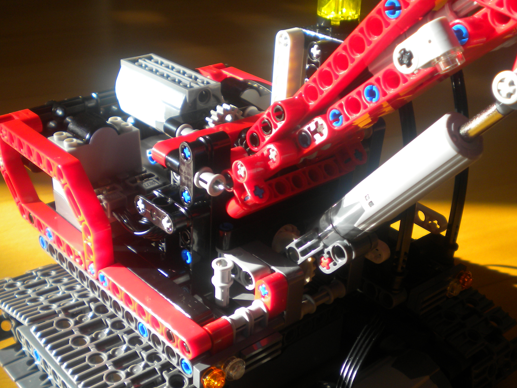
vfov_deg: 32.1
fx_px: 672
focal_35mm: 45
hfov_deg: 42.1
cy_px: 239
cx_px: 264
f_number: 3.1
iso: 80
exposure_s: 1/91
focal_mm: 6.3
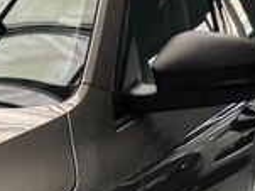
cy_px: 226
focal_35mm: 163
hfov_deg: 11.5
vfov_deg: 9.0
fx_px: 1200
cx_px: -154
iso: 800
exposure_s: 1/47
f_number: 1.78
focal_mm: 6.76
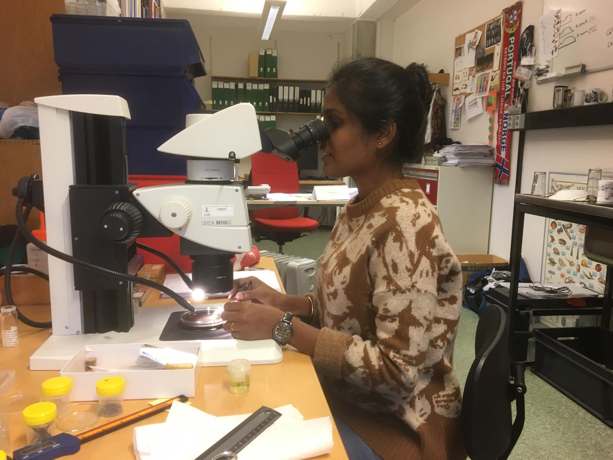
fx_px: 514
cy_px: 230
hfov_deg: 61.7
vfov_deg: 48.2
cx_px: 306
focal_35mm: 29
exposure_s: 1/33
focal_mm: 4.15
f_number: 2.2
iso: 100
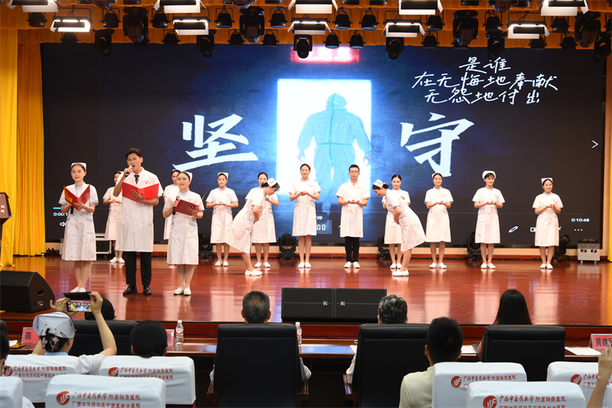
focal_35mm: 48
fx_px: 816
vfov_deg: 28.1
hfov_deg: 41.1
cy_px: 204
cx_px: 306
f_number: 5.6
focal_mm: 48
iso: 1250
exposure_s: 1/50
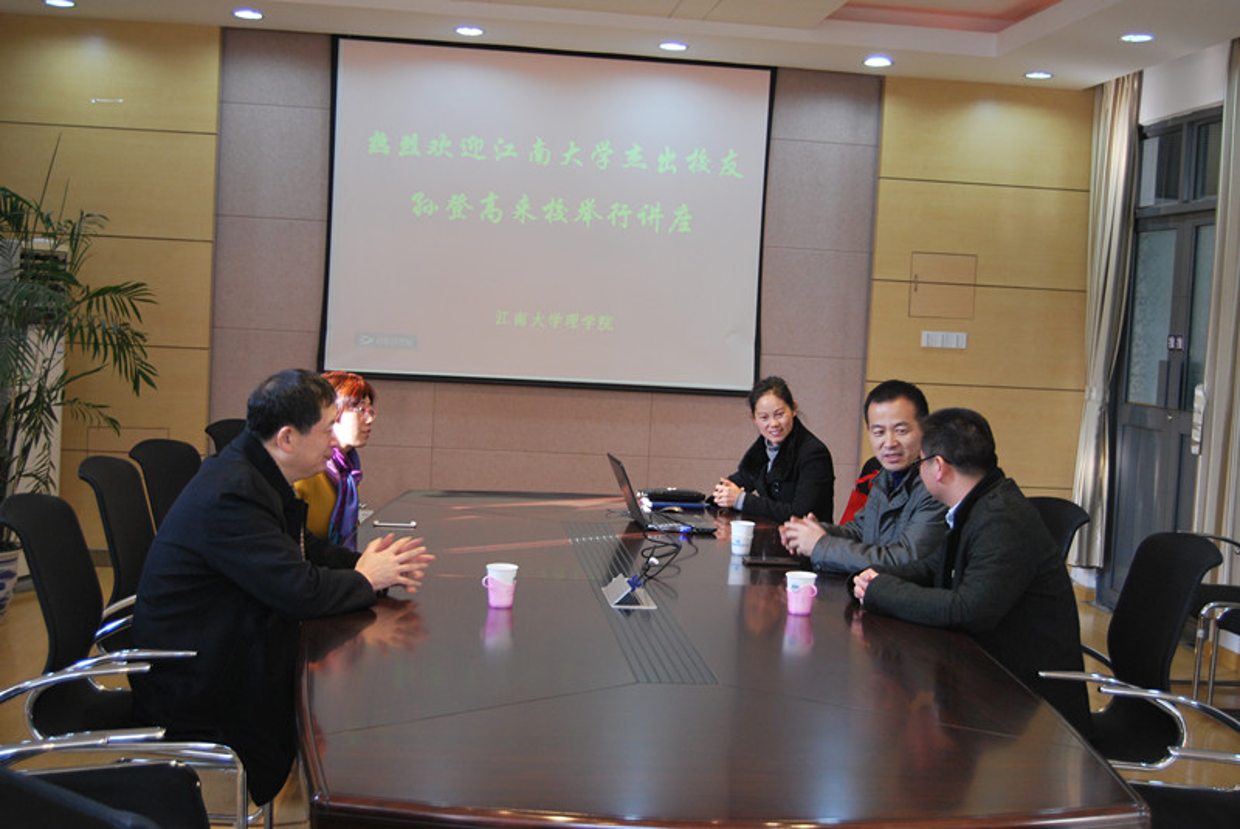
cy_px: 414
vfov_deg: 29.9
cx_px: 620
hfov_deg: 43.6
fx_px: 1551
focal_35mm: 45
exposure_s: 1/30
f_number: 4.2
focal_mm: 30
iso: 320
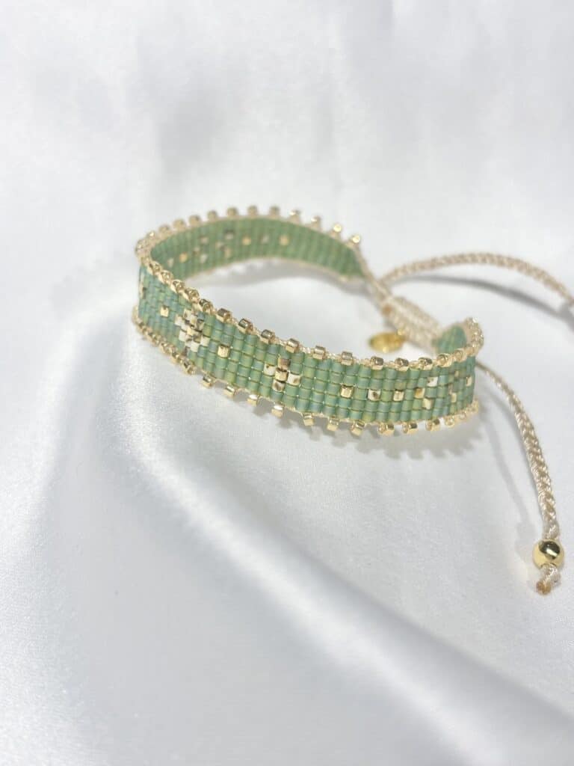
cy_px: 383
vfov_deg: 36.8
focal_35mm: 52
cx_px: 287
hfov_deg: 28.0
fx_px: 1150
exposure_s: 1/369
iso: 32
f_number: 1.6
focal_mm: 5.96
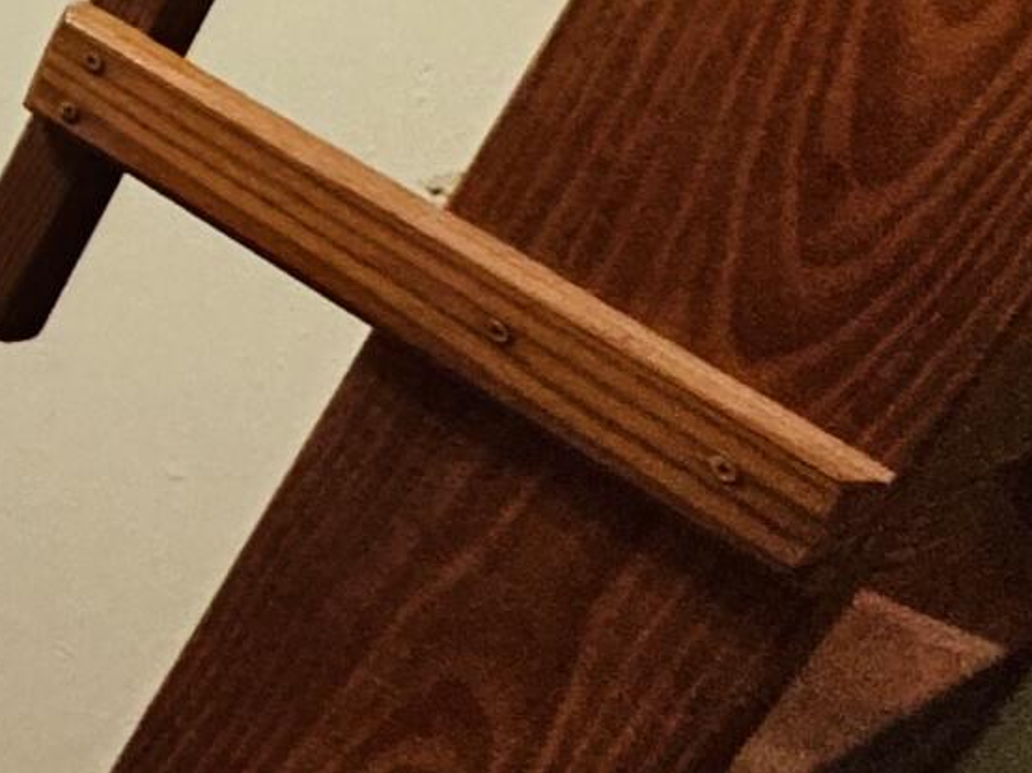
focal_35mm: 76
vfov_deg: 16.0
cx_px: -1736
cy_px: -680
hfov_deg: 13.2
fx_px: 2264
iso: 400
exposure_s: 1/60
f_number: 2.2
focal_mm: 2.22
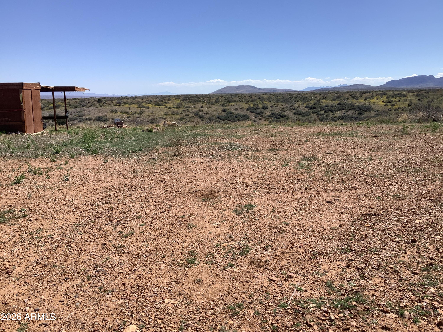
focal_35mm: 31
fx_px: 397
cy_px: 166
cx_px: 222
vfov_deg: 45.4
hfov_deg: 58.4
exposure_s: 1/1812
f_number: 2.4
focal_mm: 3.3
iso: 25
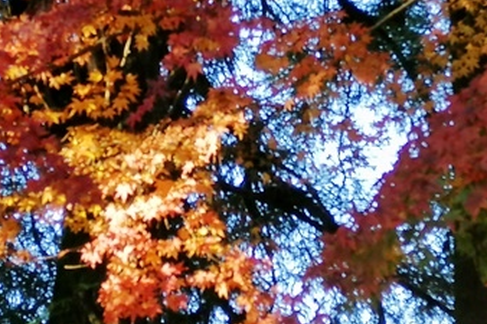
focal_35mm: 120
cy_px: 117
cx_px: 239
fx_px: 1622
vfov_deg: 11.4
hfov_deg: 17.1
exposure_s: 1/50
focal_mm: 3.81
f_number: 2.2
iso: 50
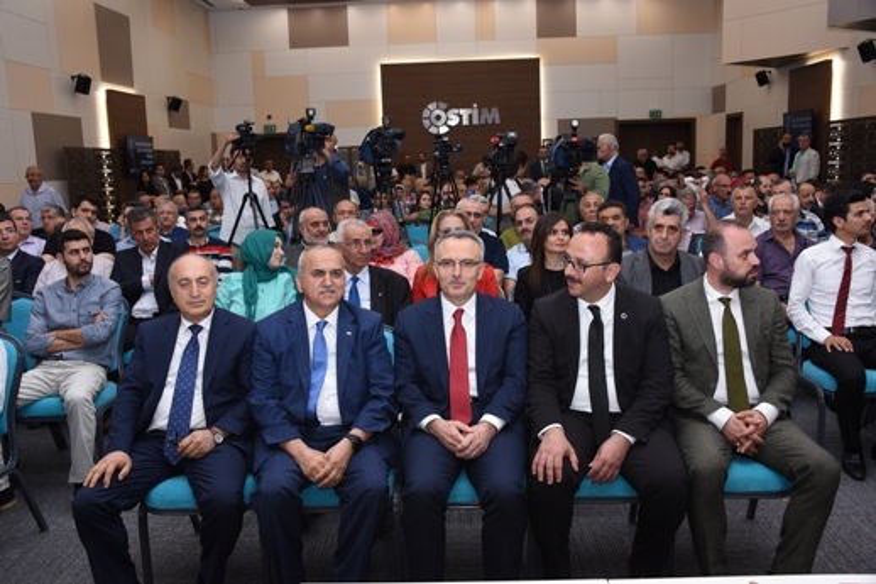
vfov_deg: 41.1
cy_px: 292
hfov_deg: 58.7
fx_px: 778
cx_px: 438
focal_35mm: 32
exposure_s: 1/125
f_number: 5.6
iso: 800
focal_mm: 32
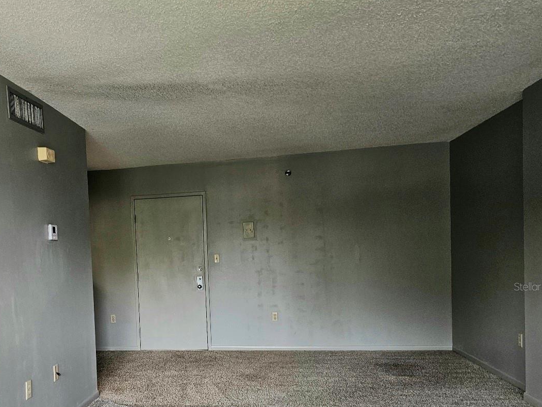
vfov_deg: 40.0
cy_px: 286
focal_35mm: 35
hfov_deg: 50.9
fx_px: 548
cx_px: 150
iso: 200
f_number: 1.7
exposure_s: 1/120
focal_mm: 6.3
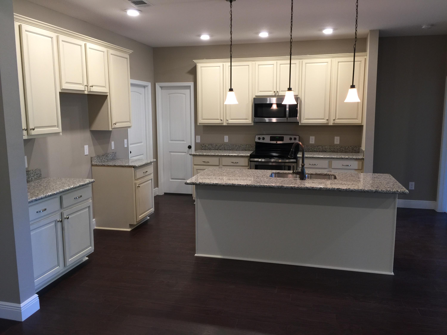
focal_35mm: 29
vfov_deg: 48.2
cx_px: 224
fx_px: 374
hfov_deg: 61.7
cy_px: 168
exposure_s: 1/15
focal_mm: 4.15
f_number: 2.2
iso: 32
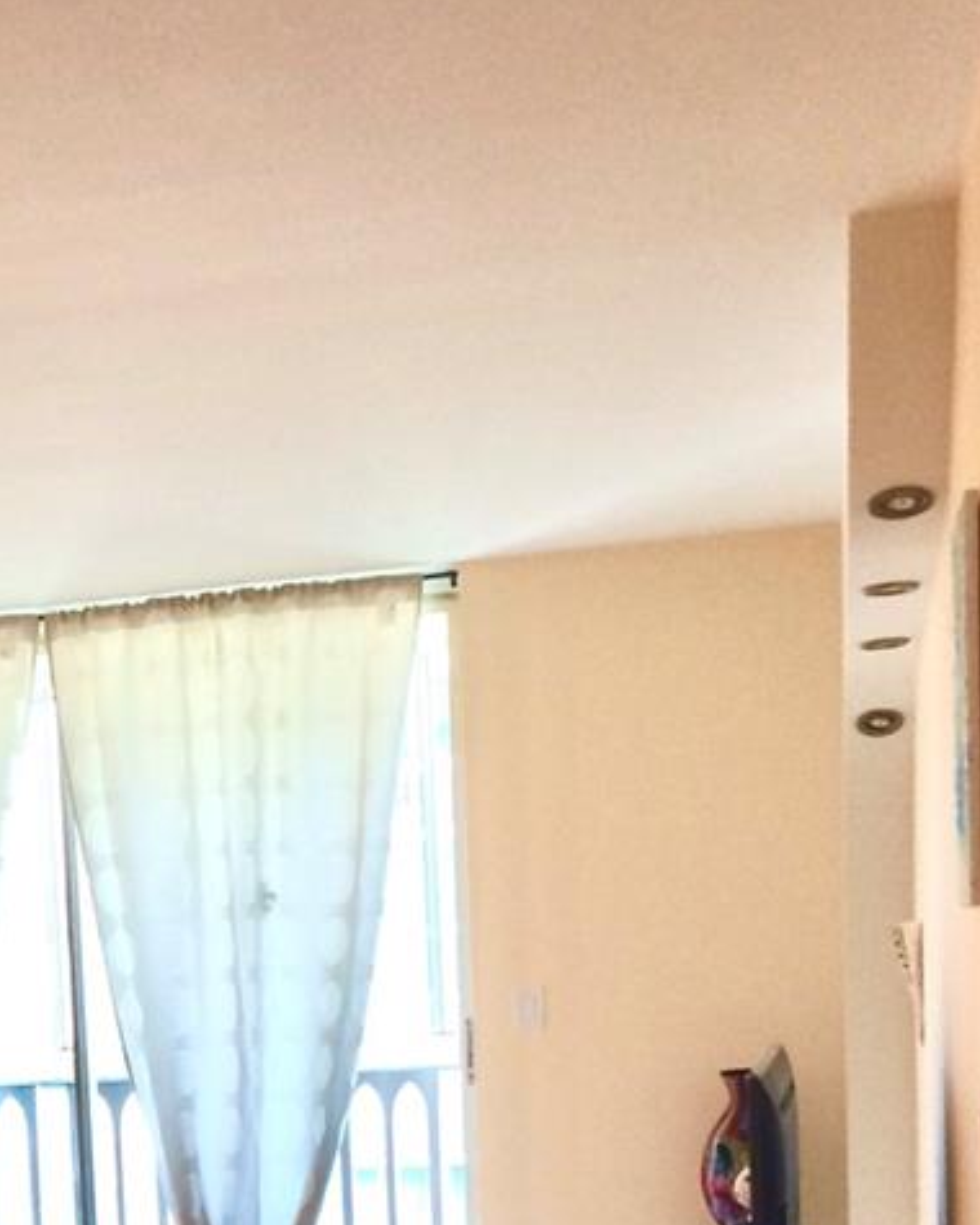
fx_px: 2683
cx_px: -41
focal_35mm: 74
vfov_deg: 24.5
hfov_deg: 20.0
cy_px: 1233
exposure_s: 1/40
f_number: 2.2
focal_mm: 4.12
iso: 40
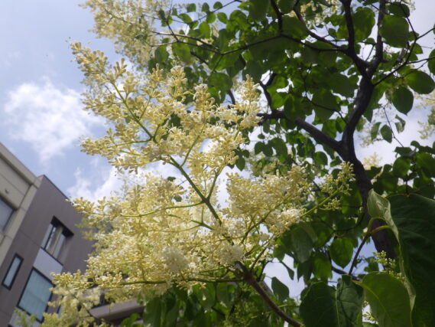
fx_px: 427
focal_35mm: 34
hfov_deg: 53.9
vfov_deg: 41.8
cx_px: 218
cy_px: 164
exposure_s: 1/1500
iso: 125
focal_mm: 6.1
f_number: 4.6
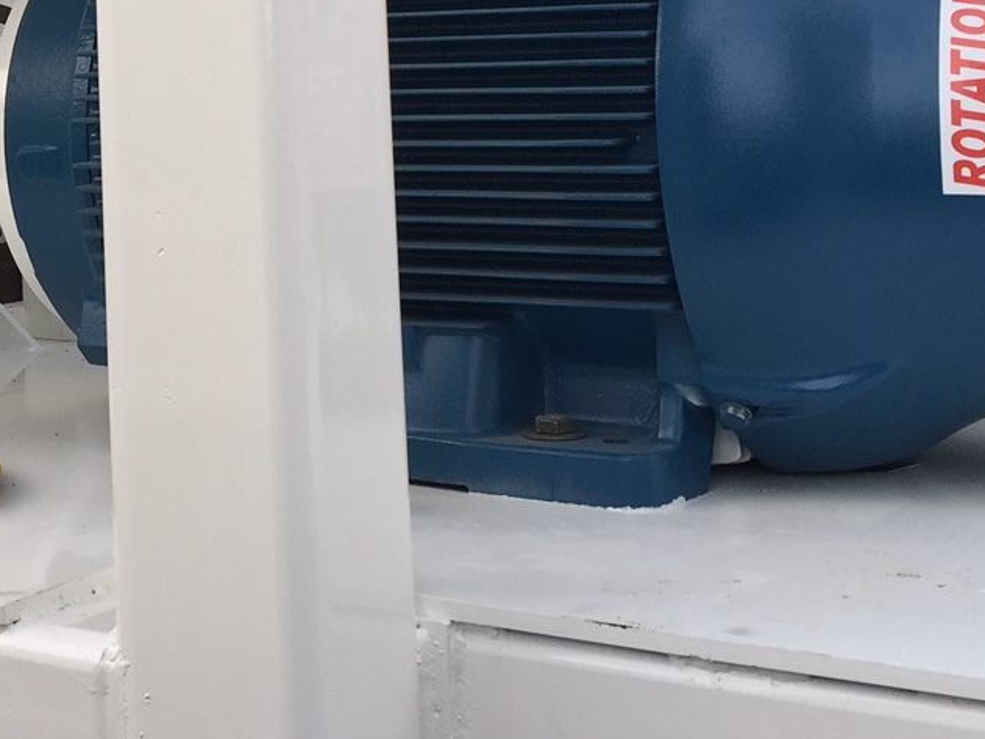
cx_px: 28
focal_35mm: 75
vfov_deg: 18.7
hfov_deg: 24.9
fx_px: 2134
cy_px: -108
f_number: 2.2
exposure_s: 1/120
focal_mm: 4.15
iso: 32
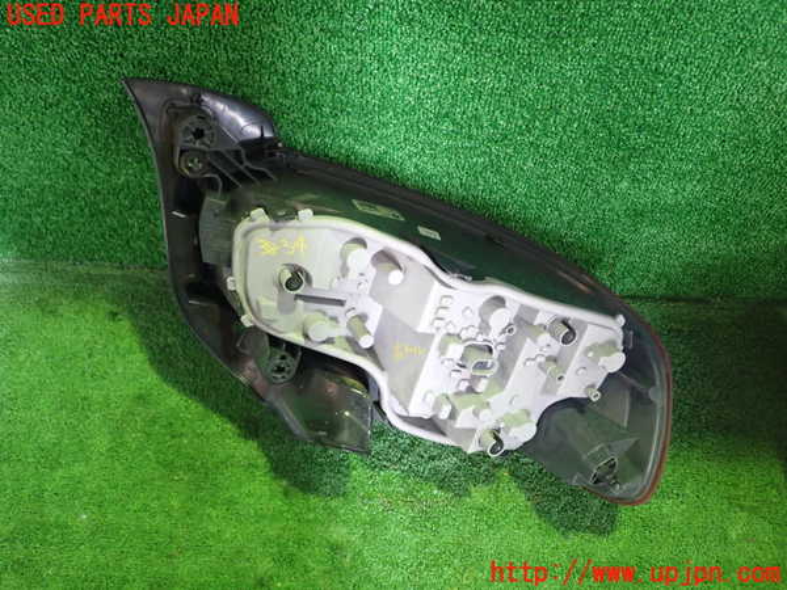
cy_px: 295
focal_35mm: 32
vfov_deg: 44.2
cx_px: 394
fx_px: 728
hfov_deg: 56.8
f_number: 2.4
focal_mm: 5.79
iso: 640
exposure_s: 1/30
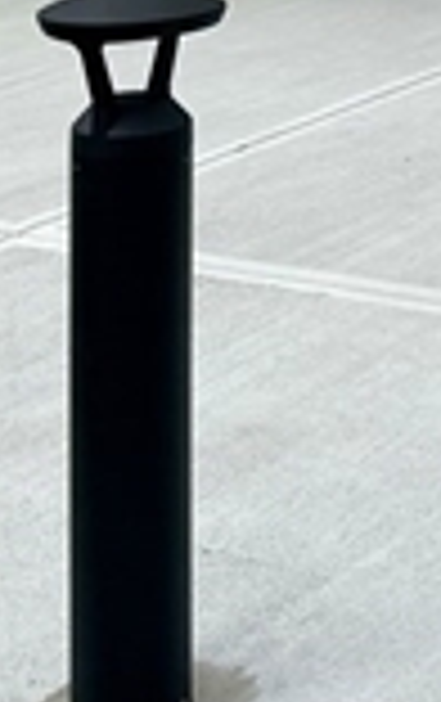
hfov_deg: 10.0
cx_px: 770
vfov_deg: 15.1
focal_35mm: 125
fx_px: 2395
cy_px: -446
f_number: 1.78
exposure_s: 1/8130
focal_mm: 6.76
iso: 80
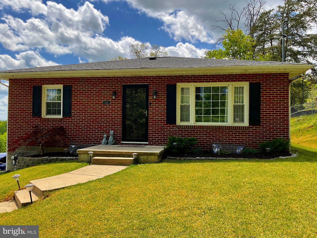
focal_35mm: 29
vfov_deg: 48.2
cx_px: 158
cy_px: 119
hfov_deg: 61.7
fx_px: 266
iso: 16
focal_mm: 3
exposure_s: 1/1675
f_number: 1.8
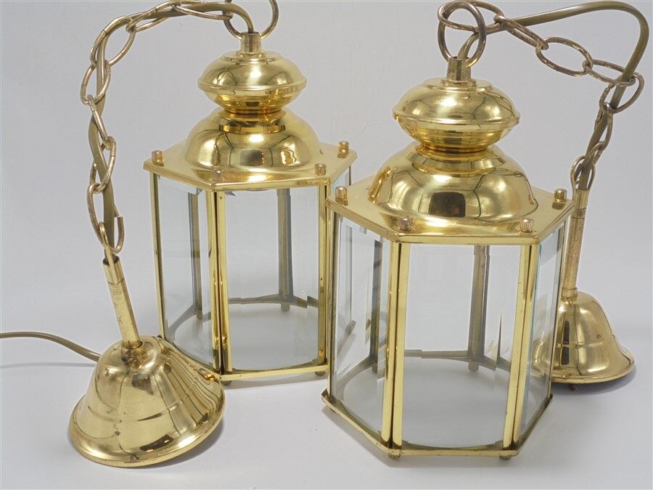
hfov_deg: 38.9
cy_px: 245
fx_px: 924
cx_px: 326
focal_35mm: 49
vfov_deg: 29.7
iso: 100
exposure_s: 1/50
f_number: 4.8
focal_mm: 8.9
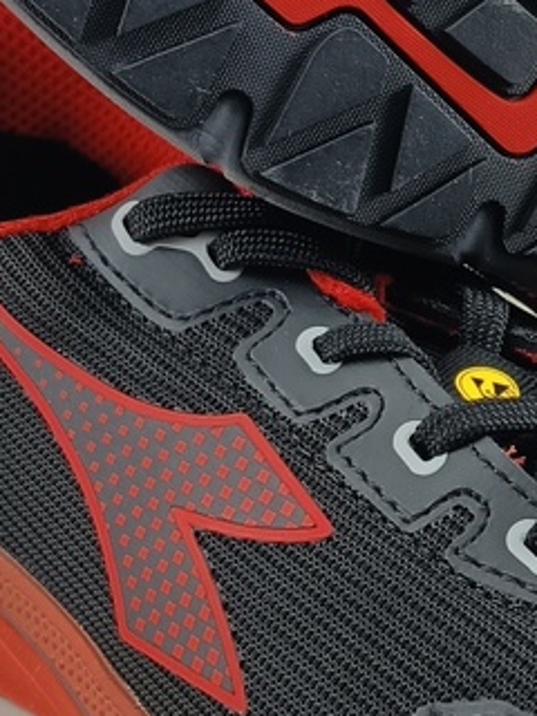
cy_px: 365
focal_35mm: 90
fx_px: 1862
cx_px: 571
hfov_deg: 16.0
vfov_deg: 21.8
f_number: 1.7
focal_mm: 5.27
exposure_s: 1/100
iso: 137
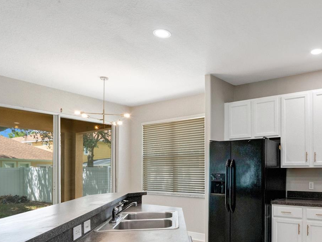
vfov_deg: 50.1
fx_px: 251
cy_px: 168
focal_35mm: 27
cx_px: 244
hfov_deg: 61.4
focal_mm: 16
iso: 2000
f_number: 16
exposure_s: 1/20
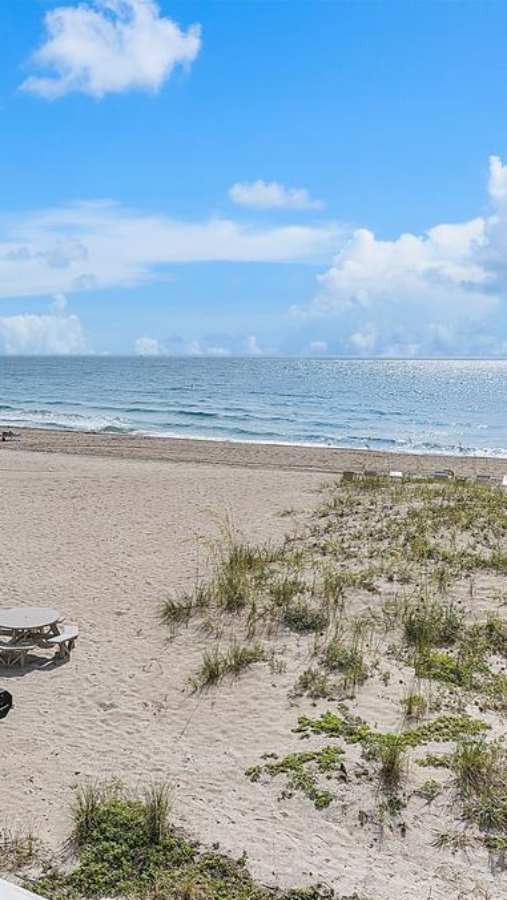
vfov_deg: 52.8
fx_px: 908
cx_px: 129
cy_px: 452
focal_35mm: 38
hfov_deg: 30.7
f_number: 5.6
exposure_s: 1/2500
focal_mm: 16
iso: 200
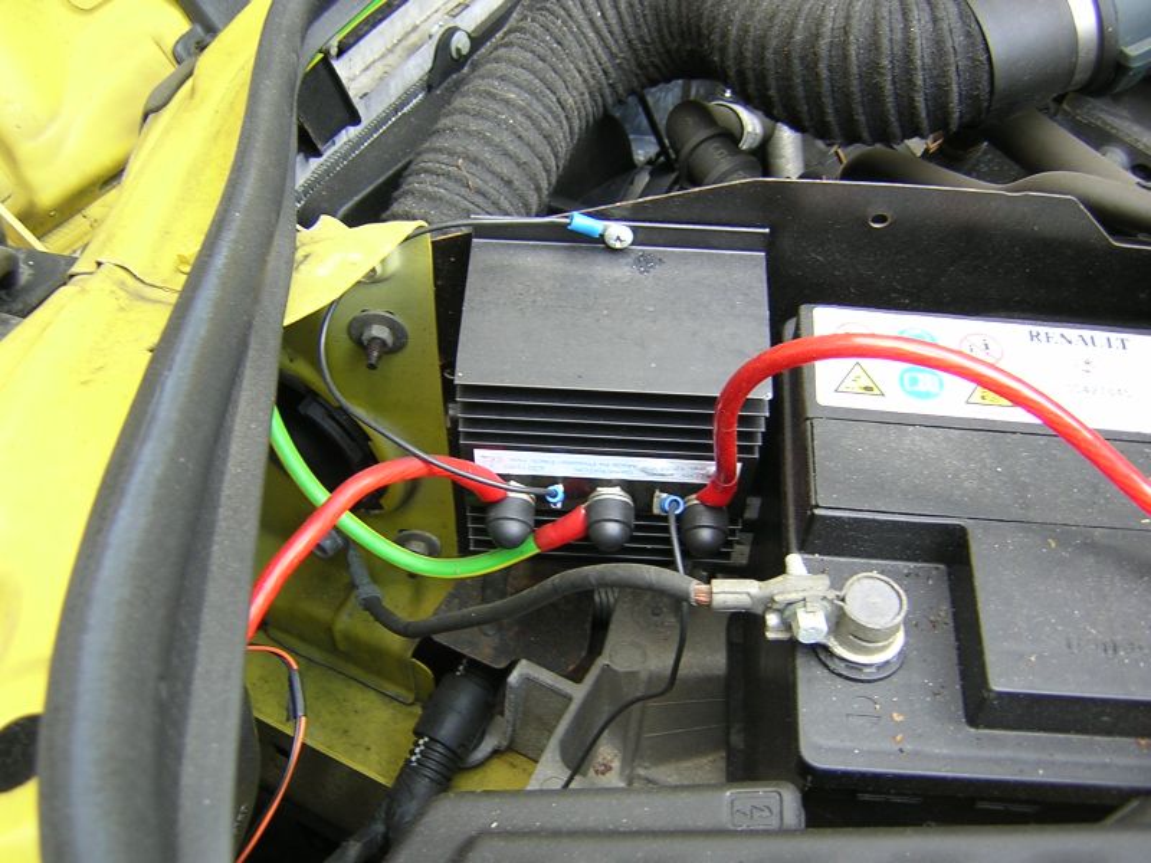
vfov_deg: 39.7
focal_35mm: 36
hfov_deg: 51.4
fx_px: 1197
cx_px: 576
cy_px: 432
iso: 100
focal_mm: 4.7
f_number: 2.6
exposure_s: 1/48.3
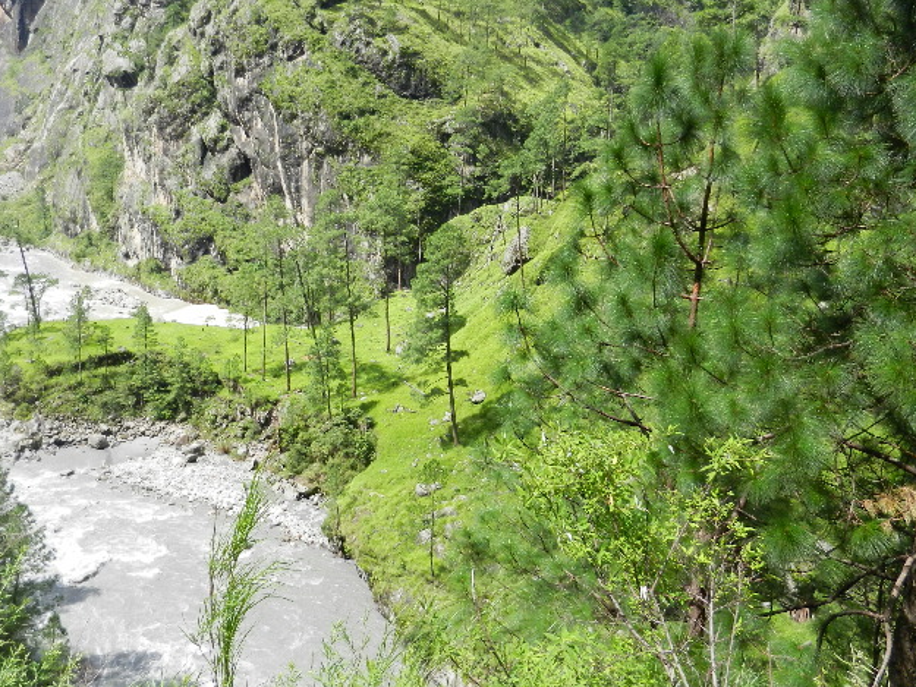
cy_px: 297
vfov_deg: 44.1
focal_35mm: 32
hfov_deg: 56.8
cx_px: 484
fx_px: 847
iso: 160
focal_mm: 4.5
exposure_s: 1/800
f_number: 3.5
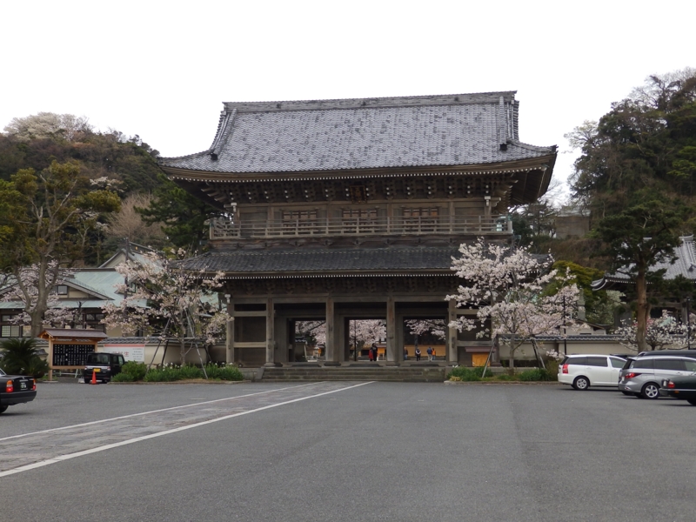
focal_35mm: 46
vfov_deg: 31.5
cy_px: 261
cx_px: 348
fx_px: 925
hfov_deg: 41.2
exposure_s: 1/40
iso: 125
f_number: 4.2
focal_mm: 8.2
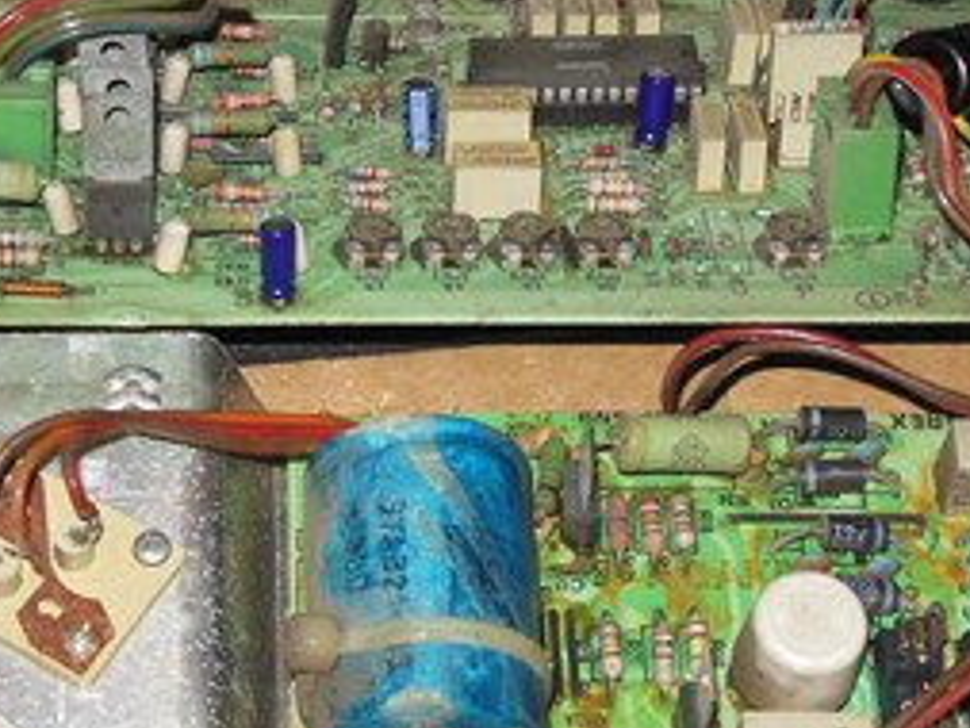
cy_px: 452
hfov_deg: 25.6
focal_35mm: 76
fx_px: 2131
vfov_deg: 19.4
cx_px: 613
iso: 125
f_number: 3.8
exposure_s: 1/30
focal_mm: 7.7
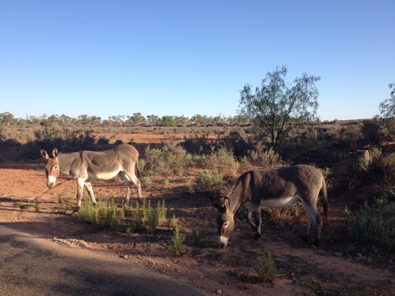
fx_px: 399
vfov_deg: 40.7
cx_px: 198
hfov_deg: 52.6
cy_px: 148
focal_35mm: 35
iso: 50
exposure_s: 1/836
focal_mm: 4.28
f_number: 2.4
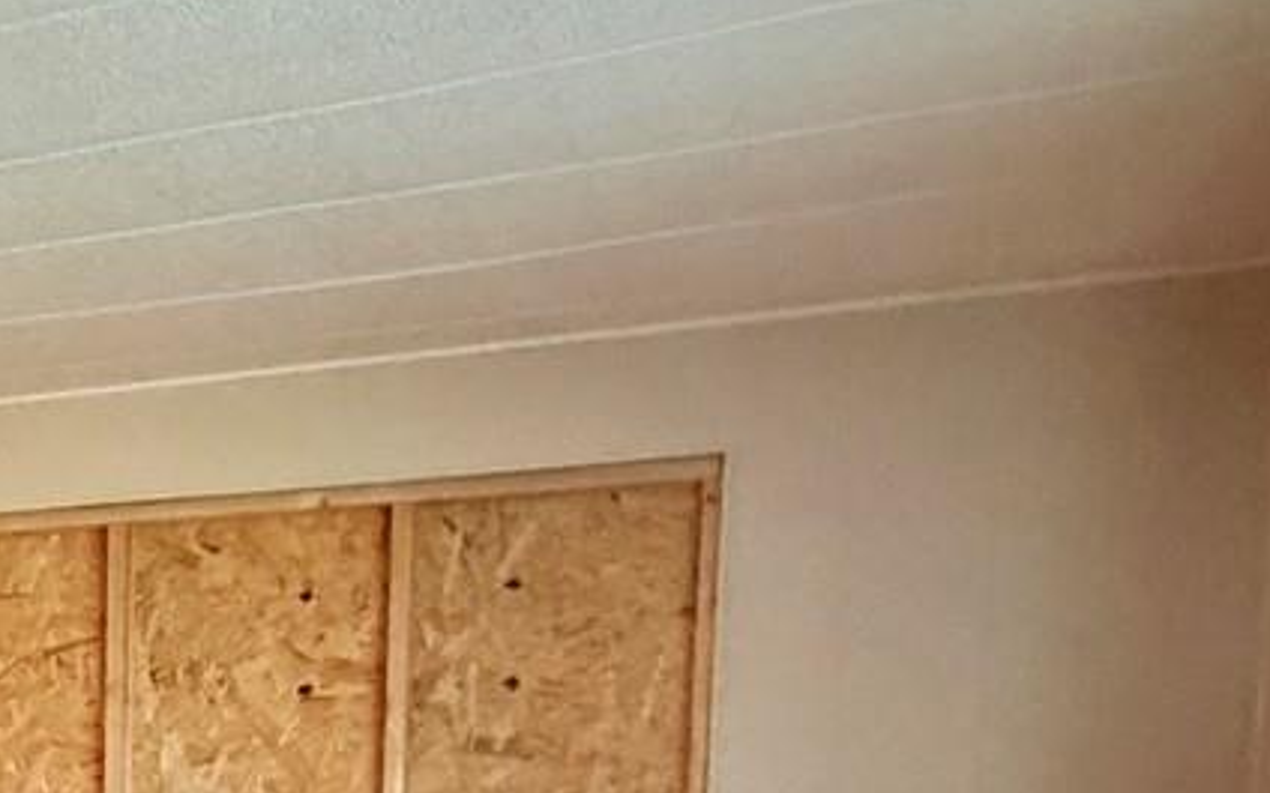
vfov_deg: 21.1
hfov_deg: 31.2
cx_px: -204
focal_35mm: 56
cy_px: 1014
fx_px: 1938
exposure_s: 1/60
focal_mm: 2.22
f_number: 2.2
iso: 640
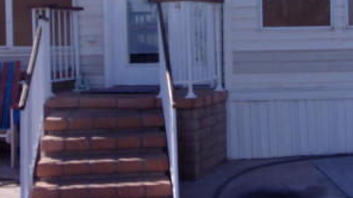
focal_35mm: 66
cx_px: 213
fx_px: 617
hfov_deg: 31.8
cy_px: 42
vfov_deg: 18.1
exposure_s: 1/70
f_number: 10.8
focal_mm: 5.1
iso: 80
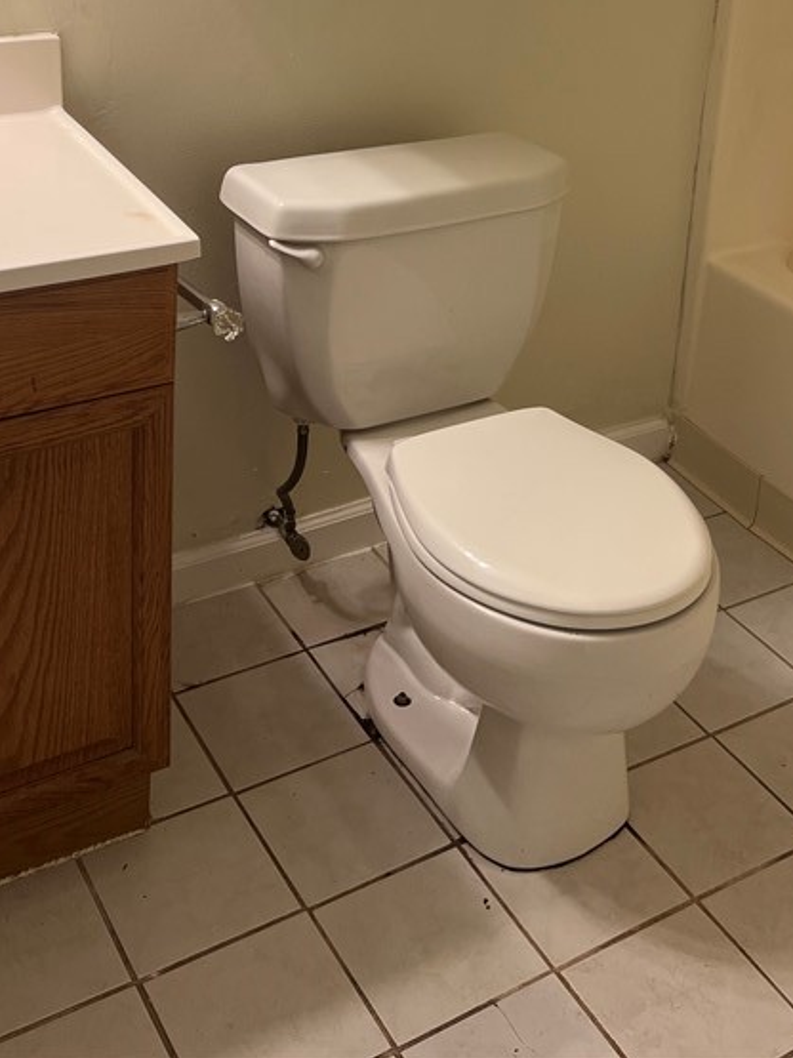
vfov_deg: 36.9
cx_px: 456
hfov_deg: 30.2
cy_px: 84
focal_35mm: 48
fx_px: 1467
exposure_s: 1/60
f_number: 1.5
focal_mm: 5.7
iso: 64
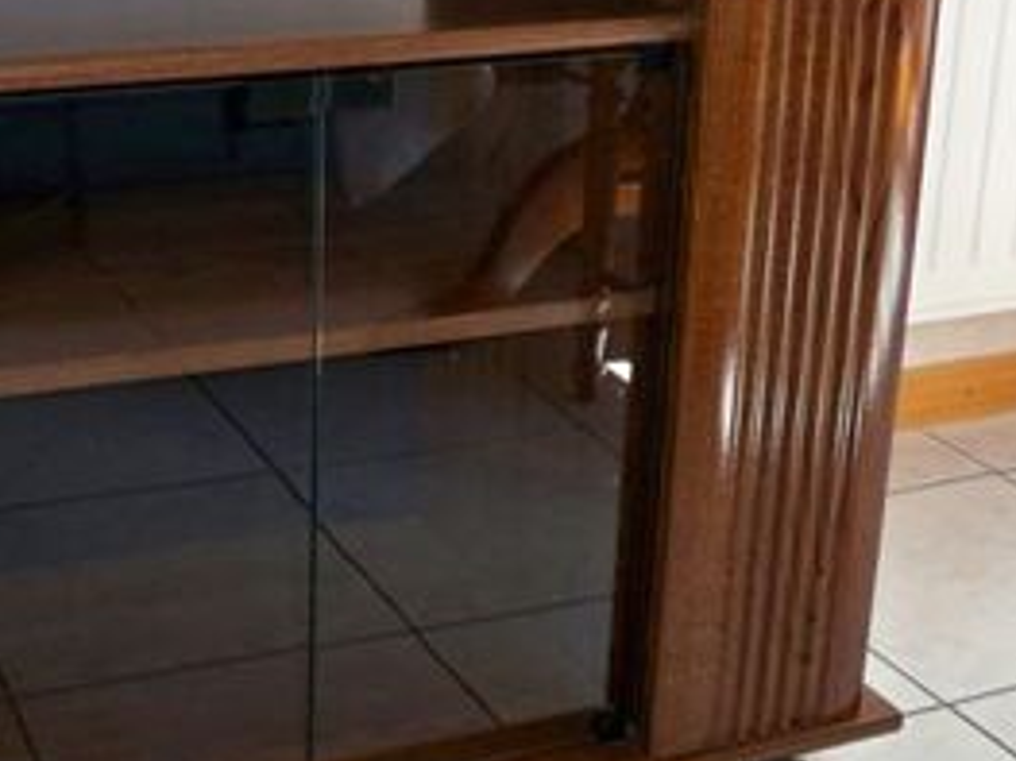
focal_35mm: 64
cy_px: 267
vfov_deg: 22.8
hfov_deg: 29.8
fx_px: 1878
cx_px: 243
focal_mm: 6.3
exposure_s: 1/60
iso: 200
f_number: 3.1
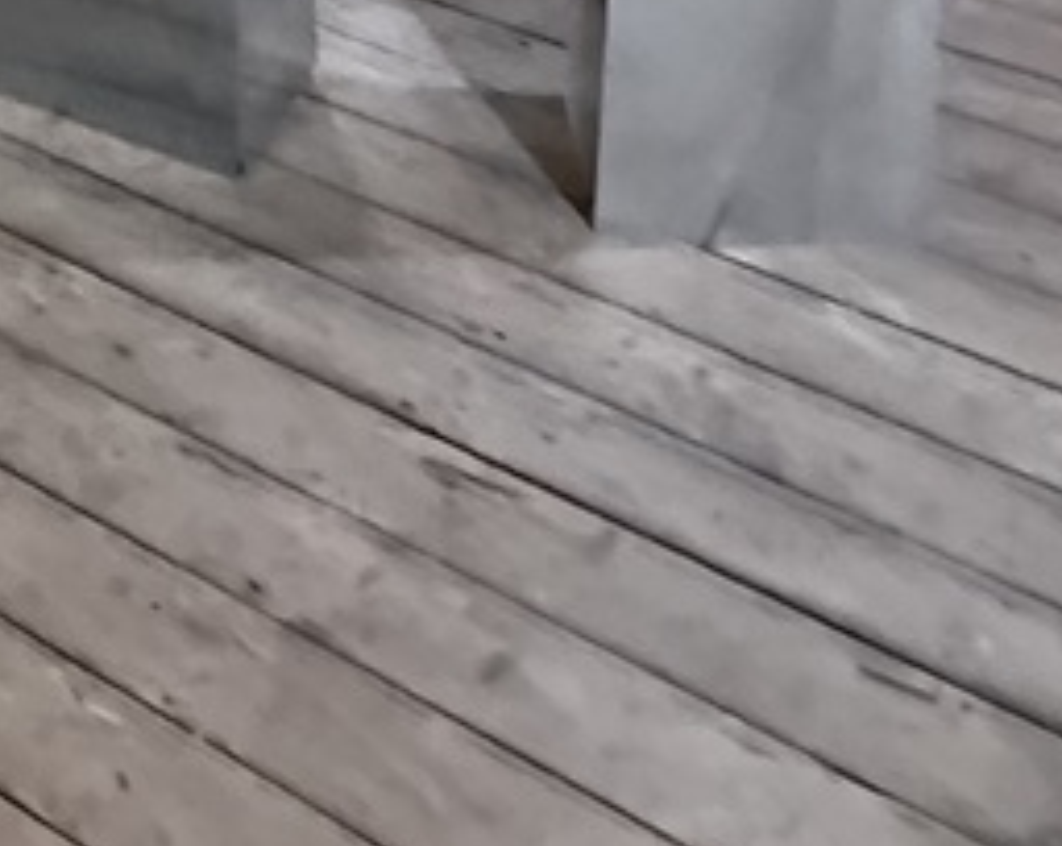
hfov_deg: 19.9
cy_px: -1008
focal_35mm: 77
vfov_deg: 14.9
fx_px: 2417
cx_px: -714
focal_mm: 2.22
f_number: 2.2
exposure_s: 1/48
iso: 1250
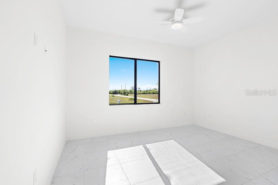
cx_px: 139
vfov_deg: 73.6
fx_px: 123
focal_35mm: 16
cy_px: 92
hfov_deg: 96.8
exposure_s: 1/125
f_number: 9
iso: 200
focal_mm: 16
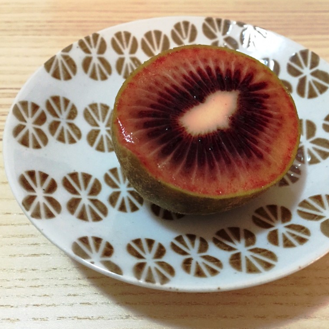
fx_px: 376
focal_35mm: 35
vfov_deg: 47.2
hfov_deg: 47.1
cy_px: 167
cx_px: 182
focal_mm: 4.15
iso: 320
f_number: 2.2
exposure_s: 1/17
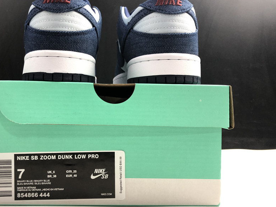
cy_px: 103
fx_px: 287
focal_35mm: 36
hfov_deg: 50.8
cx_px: 101
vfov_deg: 39.6
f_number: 1.8
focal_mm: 4
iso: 32
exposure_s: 1/33
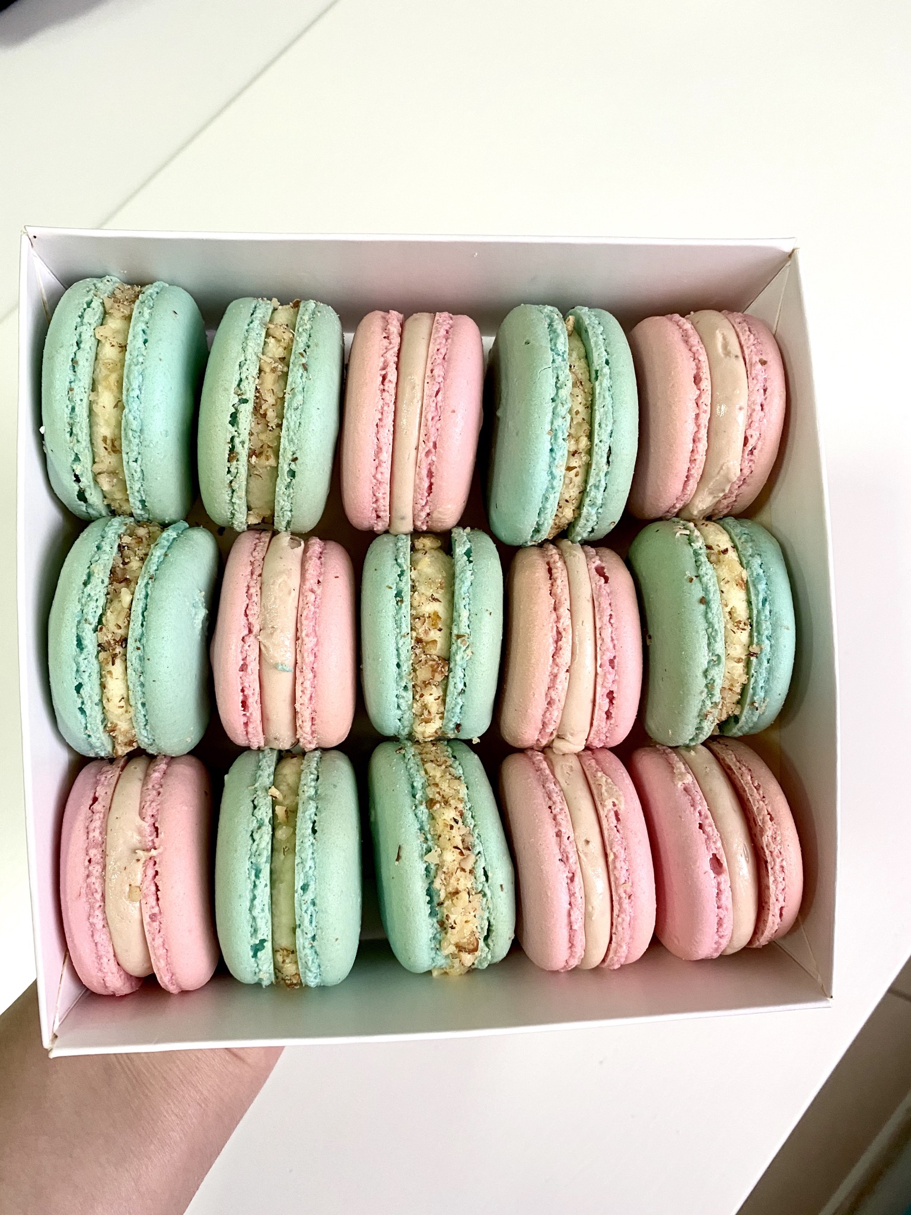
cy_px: 608
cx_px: 456
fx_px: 912
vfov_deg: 67.3
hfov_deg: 53.1
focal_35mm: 26
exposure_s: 1/50
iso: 125
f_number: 1.8
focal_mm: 4.25
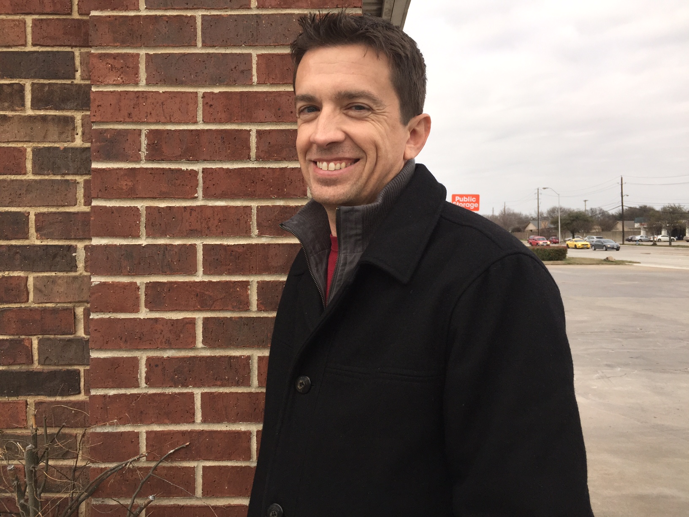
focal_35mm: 29
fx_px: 577
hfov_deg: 61.7
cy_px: 258
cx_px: 344
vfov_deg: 48.2
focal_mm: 4.15
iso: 32
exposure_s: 1/565
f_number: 2.2
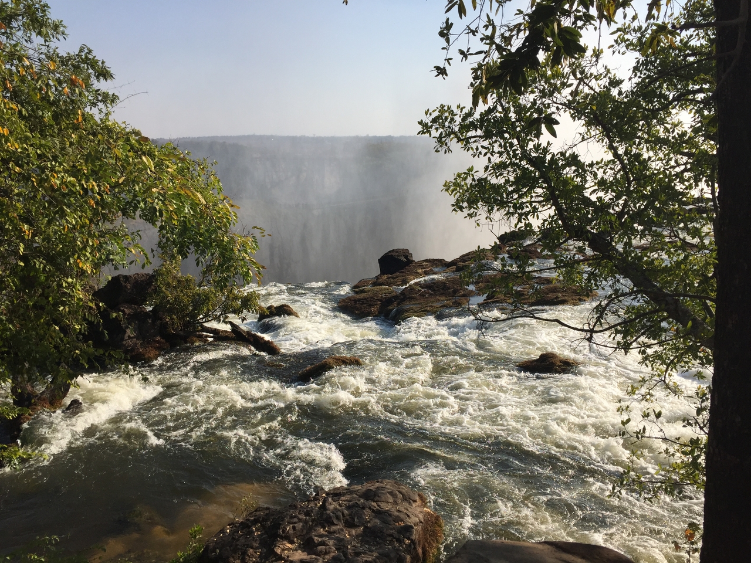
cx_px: 376
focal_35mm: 29
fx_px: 629
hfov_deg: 61.7
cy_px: 282
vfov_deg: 48.2
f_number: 2.2
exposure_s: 1/2475
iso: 32
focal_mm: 4.15
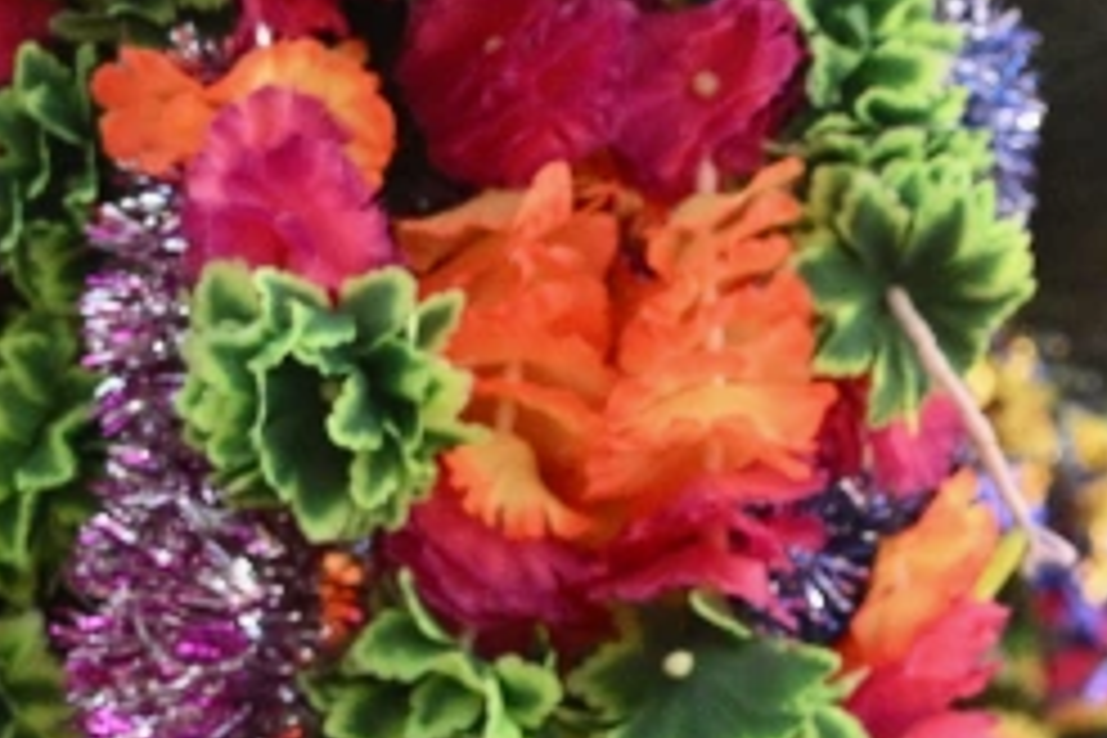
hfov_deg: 9.1
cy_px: 1598
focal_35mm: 215
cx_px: 2012
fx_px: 6611
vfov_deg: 6.2
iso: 5600
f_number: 4
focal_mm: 44
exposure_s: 1/2500
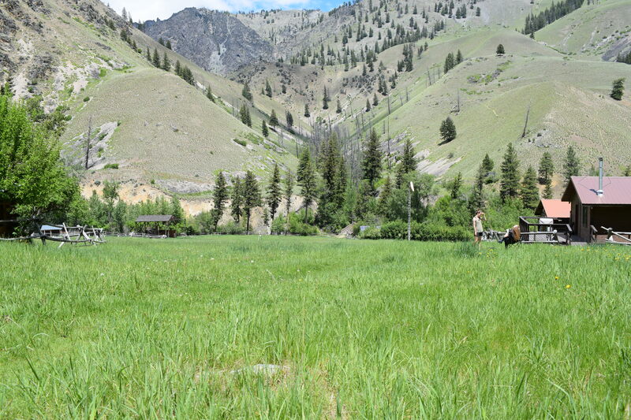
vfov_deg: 40.0
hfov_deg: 57.2
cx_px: 316
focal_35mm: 33
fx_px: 578
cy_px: 210
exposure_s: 1/320
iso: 200
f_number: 9
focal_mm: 22
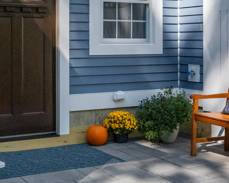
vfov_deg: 21.9
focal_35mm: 69
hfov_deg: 27.5
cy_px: 39
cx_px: 108
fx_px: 468
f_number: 7.1
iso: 640
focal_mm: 22
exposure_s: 1/1000
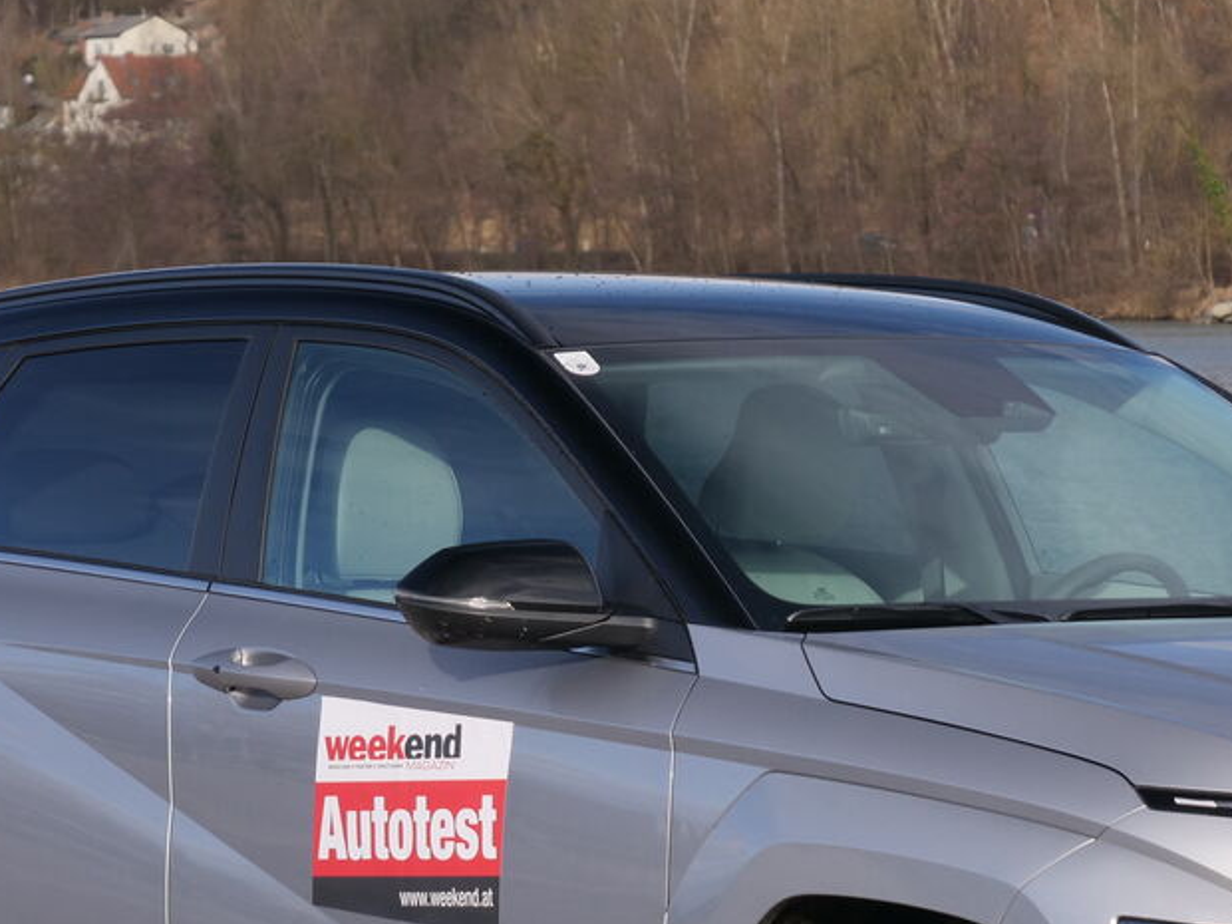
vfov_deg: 6.7
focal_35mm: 223
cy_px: 697
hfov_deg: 8.9
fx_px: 7937
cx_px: 801
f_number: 5
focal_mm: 48
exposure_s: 1/320
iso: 200
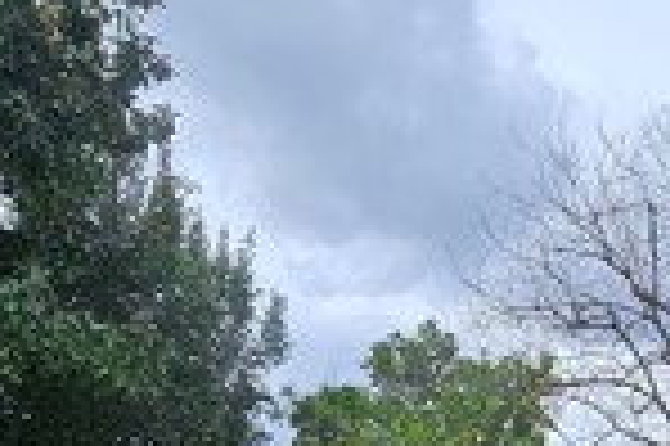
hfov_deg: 31.8
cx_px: 674
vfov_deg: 18.7
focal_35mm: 58
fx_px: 1078
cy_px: 775
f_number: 2.2
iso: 32
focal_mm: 1.7
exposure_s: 1/897
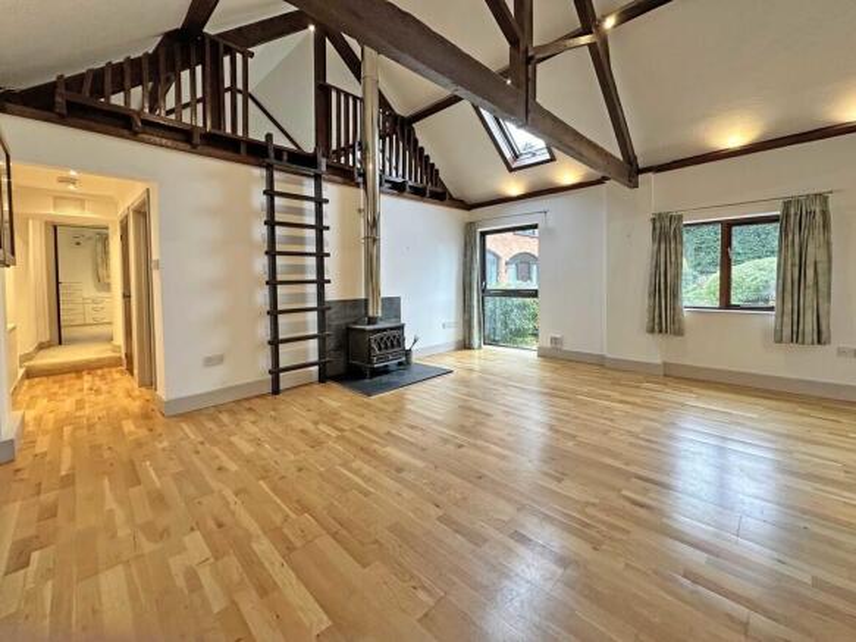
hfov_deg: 102.1
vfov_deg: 85.7
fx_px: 346
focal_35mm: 14
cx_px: 428
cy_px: 321
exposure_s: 1/100
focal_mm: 2.22
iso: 160
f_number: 2.2
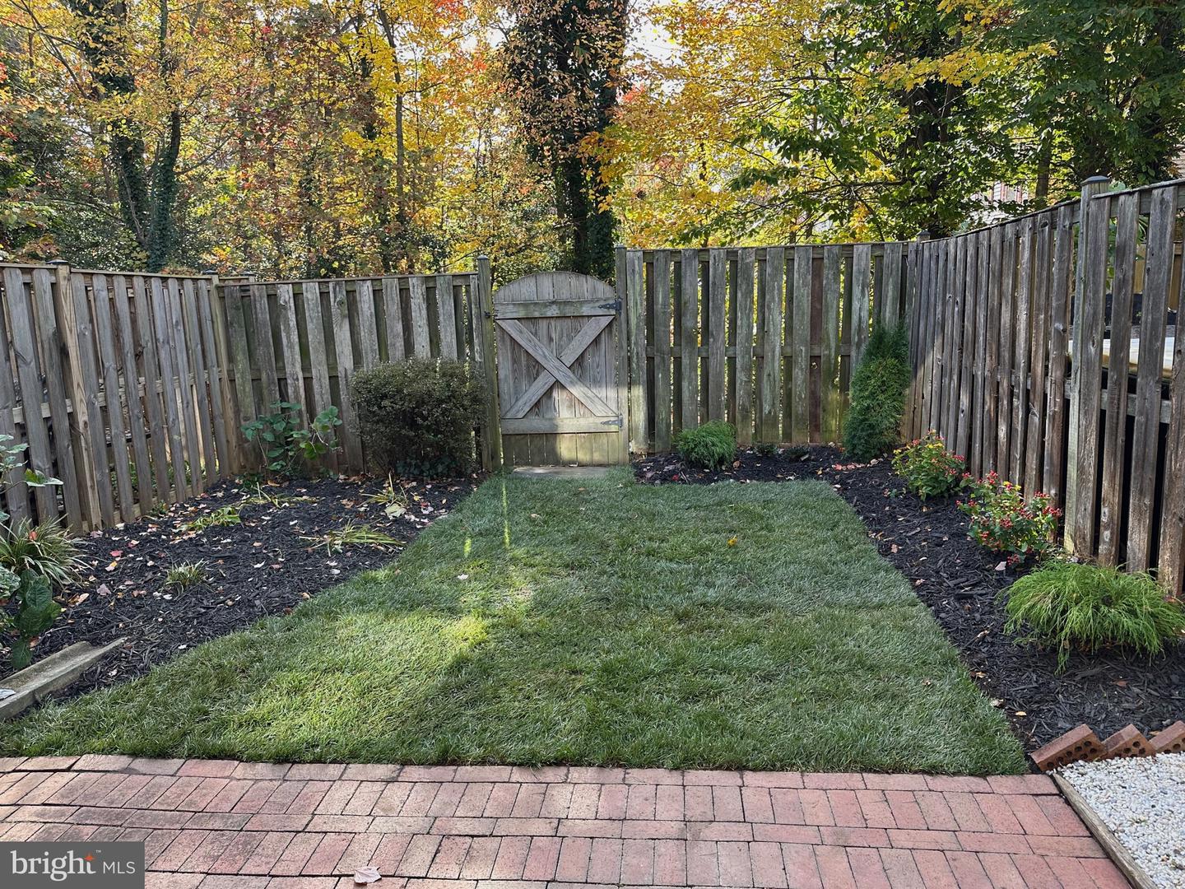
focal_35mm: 24
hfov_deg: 71.6
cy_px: 444
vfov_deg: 56.8
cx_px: 592
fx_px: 822
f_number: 1.78
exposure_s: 1/295
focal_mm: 6.86
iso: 80
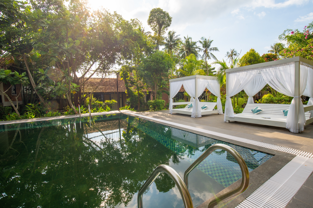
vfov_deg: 73.8
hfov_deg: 96.7
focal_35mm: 16
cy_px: 104
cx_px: 156
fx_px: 139
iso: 100
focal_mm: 16
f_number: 11
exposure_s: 1/100
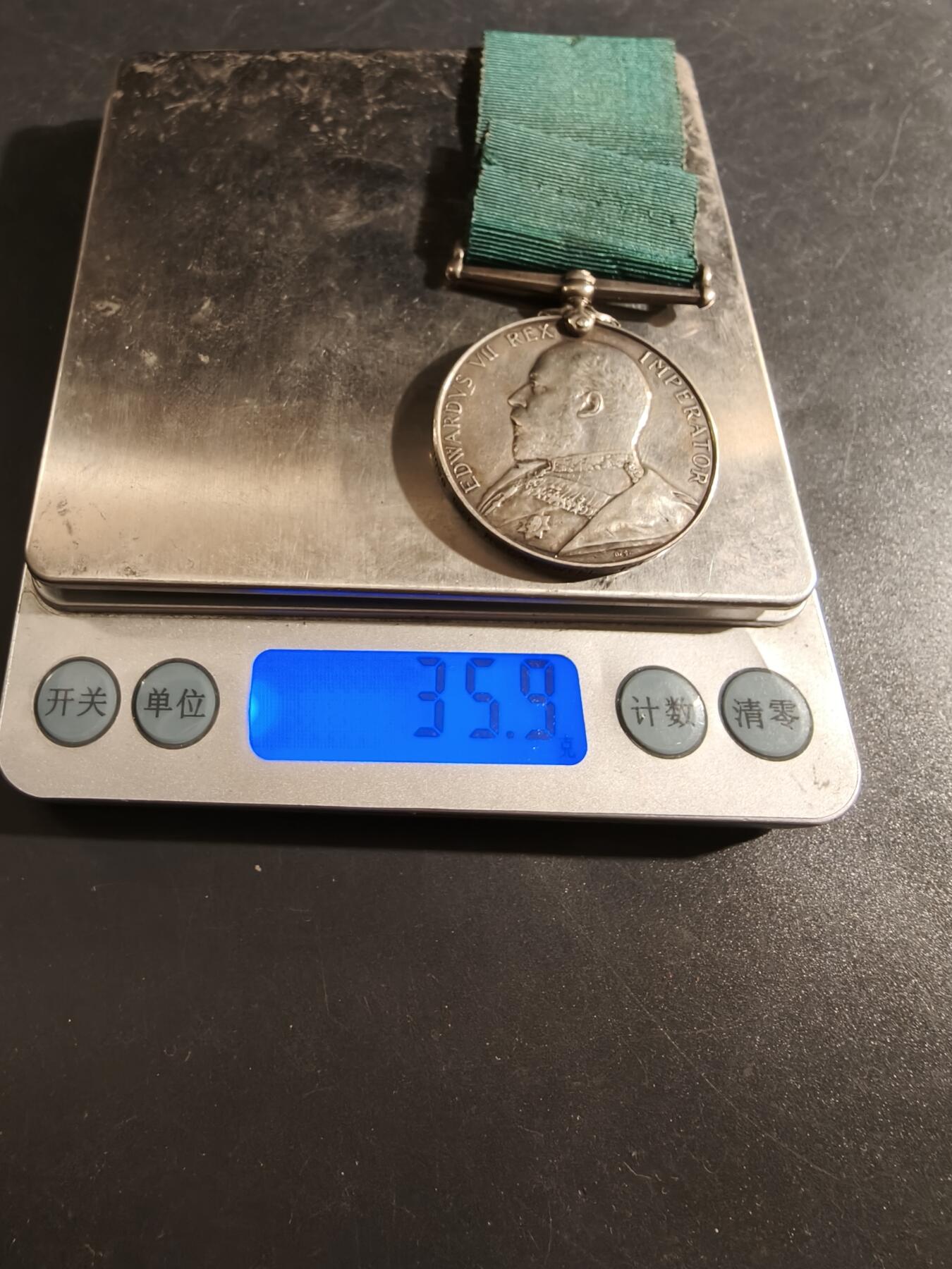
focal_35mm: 23
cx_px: 476
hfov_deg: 58.9
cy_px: 634
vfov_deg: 73.9
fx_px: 843
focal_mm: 2.32
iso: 200
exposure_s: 1/50
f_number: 2
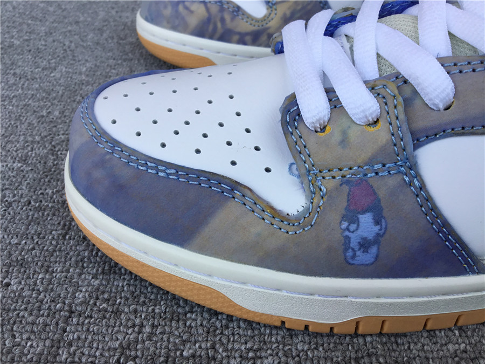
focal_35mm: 31
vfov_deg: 45.4
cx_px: 242
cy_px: 182
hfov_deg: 58.4
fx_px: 434
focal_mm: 3.3
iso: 25
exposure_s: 1/312
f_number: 2.4
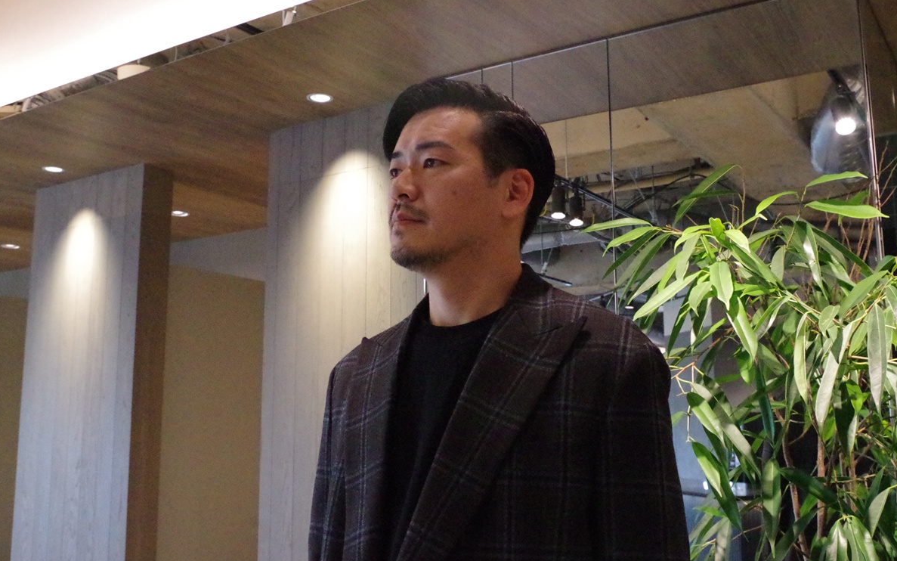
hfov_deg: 52.7
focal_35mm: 37
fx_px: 905
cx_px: 450
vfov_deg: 34.4
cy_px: 275
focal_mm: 24.38
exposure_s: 1/200
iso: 12800
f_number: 8
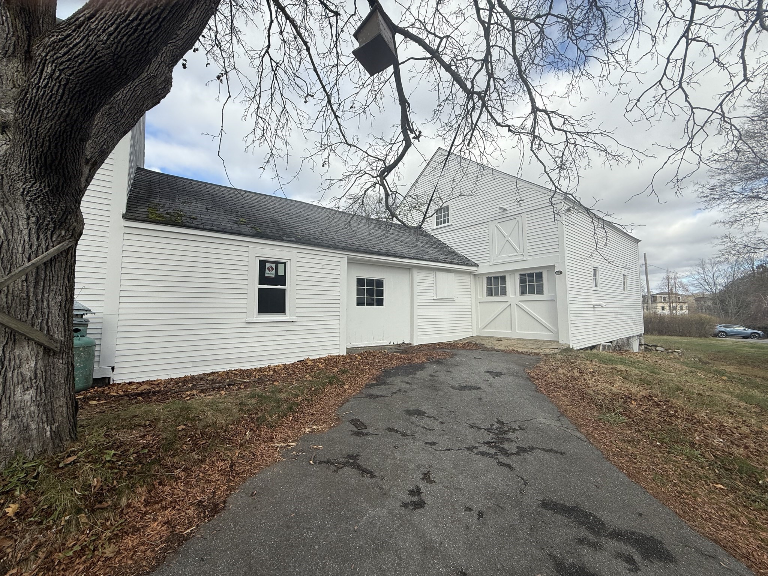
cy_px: 288
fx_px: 311
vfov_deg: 85.7
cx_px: 384
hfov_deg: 102.1
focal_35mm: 14
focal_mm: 2.22
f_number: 2.2
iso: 50
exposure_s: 1/1368
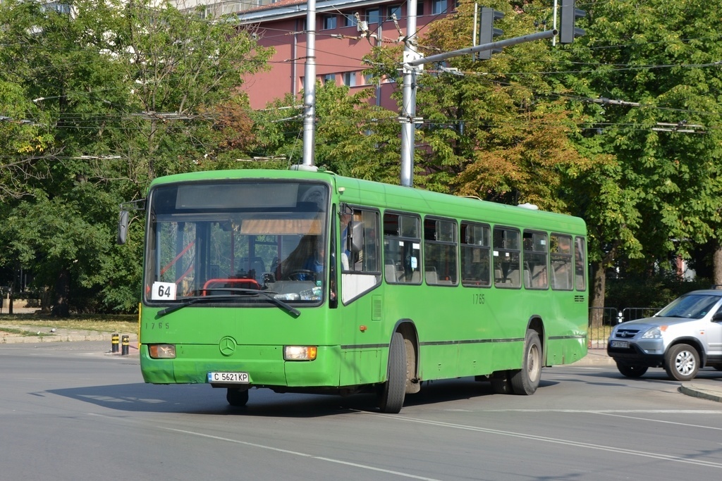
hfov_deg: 24.6
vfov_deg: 16.6
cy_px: 240
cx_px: 361
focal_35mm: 82
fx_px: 1655
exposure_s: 1/250
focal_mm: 55
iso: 140
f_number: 8
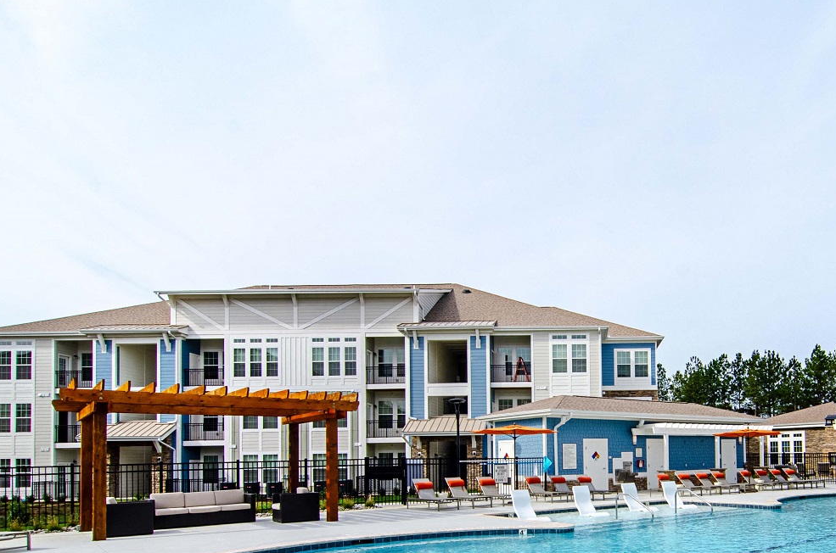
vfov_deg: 46.0
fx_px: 621
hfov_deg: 64.2
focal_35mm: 27
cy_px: 426
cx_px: 617
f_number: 10
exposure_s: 1/2000
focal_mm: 11
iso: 320
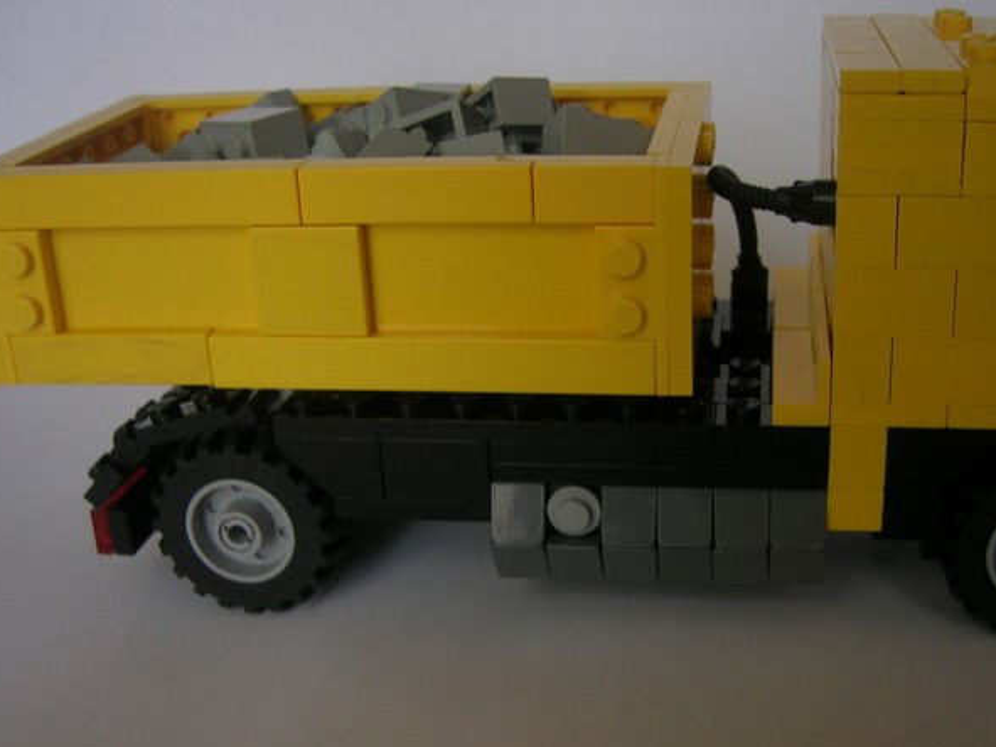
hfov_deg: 41.0
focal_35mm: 46
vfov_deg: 31.5
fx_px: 1323
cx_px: 608
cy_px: 425
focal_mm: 5.7
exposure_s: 1/27.7
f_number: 2.9
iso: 50
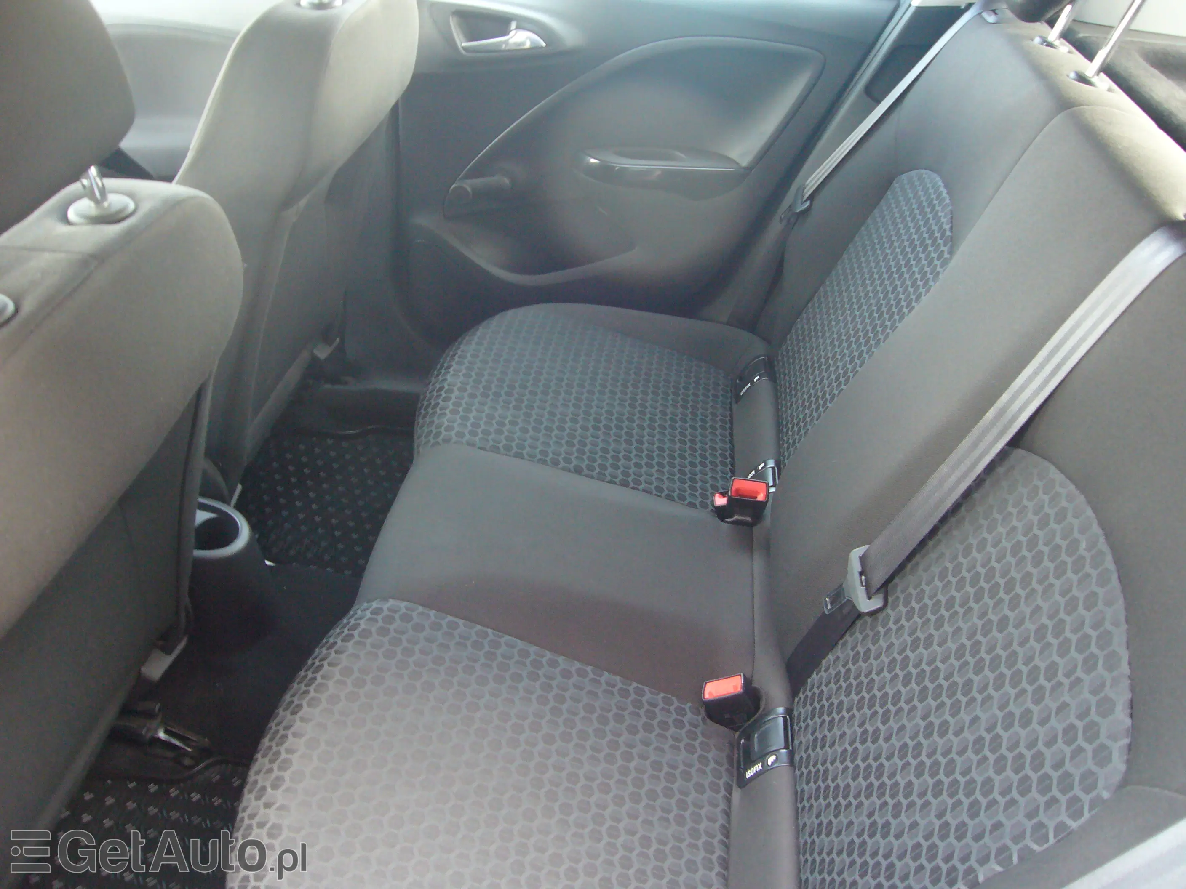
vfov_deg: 49.7
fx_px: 959
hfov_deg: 63.4
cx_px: 593
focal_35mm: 28
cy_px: 444
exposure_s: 1/15
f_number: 2.8
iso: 200
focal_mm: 4.6
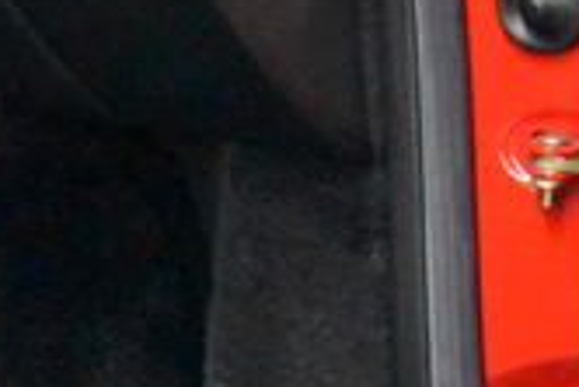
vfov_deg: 11.0
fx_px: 2012
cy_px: 146
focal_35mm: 125
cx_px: -719
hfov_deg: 13.2
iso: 11400
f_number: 3.5
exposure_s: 1/125
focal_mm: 18
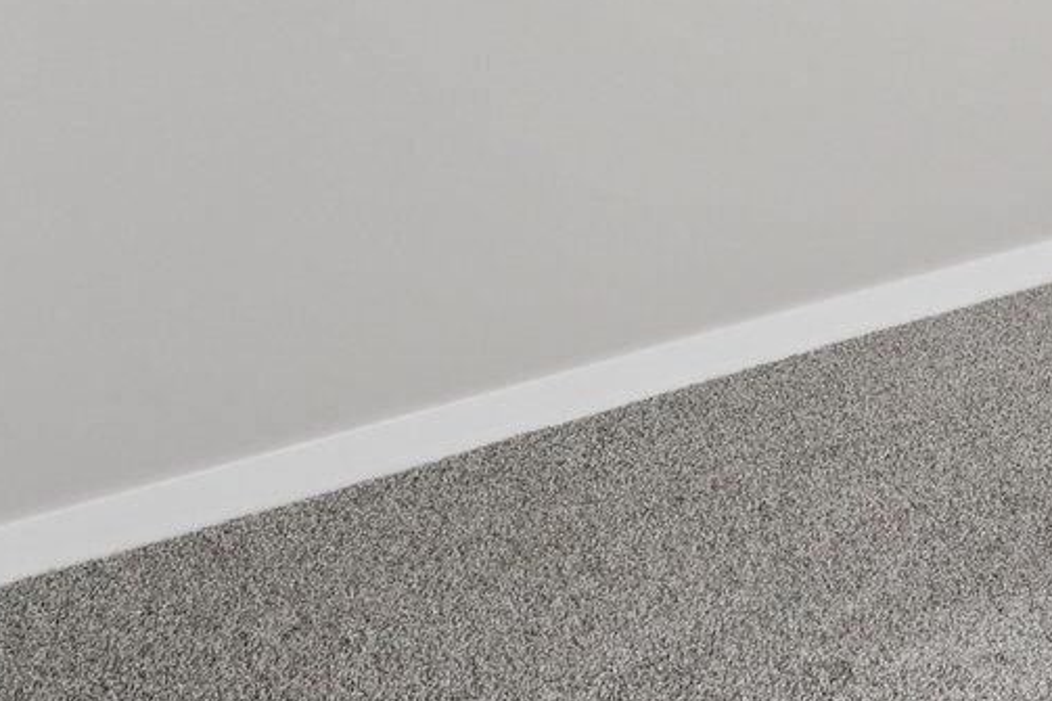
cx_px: 1410
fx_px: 1665
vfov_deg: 20.3
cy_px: -362
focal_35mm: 57
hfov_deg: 28.1
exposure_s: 1/250
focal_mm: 14
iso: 400
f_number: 4
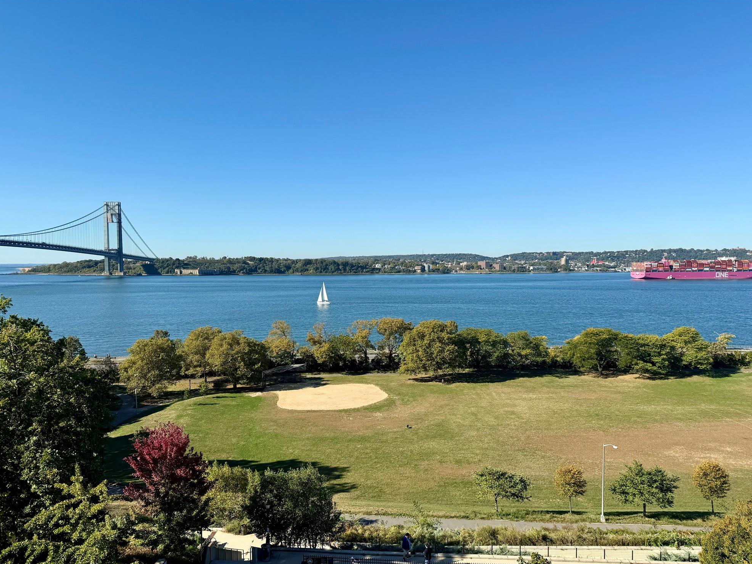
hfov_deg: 69.4
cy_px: 291
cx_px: 373
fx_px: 543
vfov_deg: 54.9
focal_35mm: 25
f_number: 1.78
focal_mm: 6.76
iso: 80
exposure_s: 1/5319
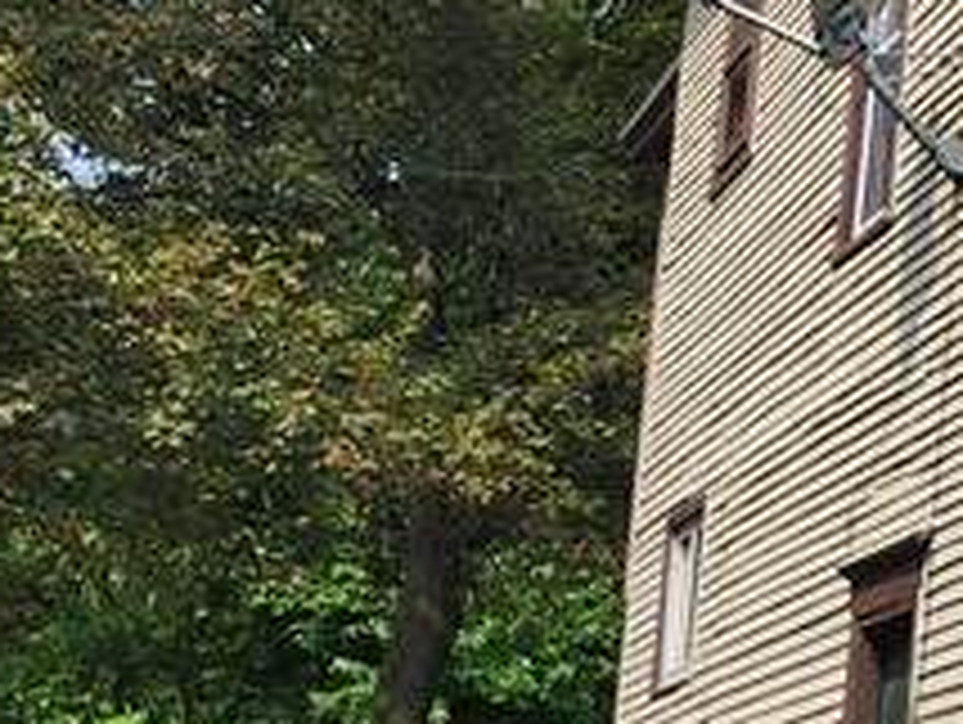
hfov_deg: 14.6
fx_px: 3064
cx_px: 1958
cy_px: 36
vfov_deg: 13.3
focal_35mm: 110
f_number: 1.8
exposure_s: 1/1297
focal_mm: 5.54
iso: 25
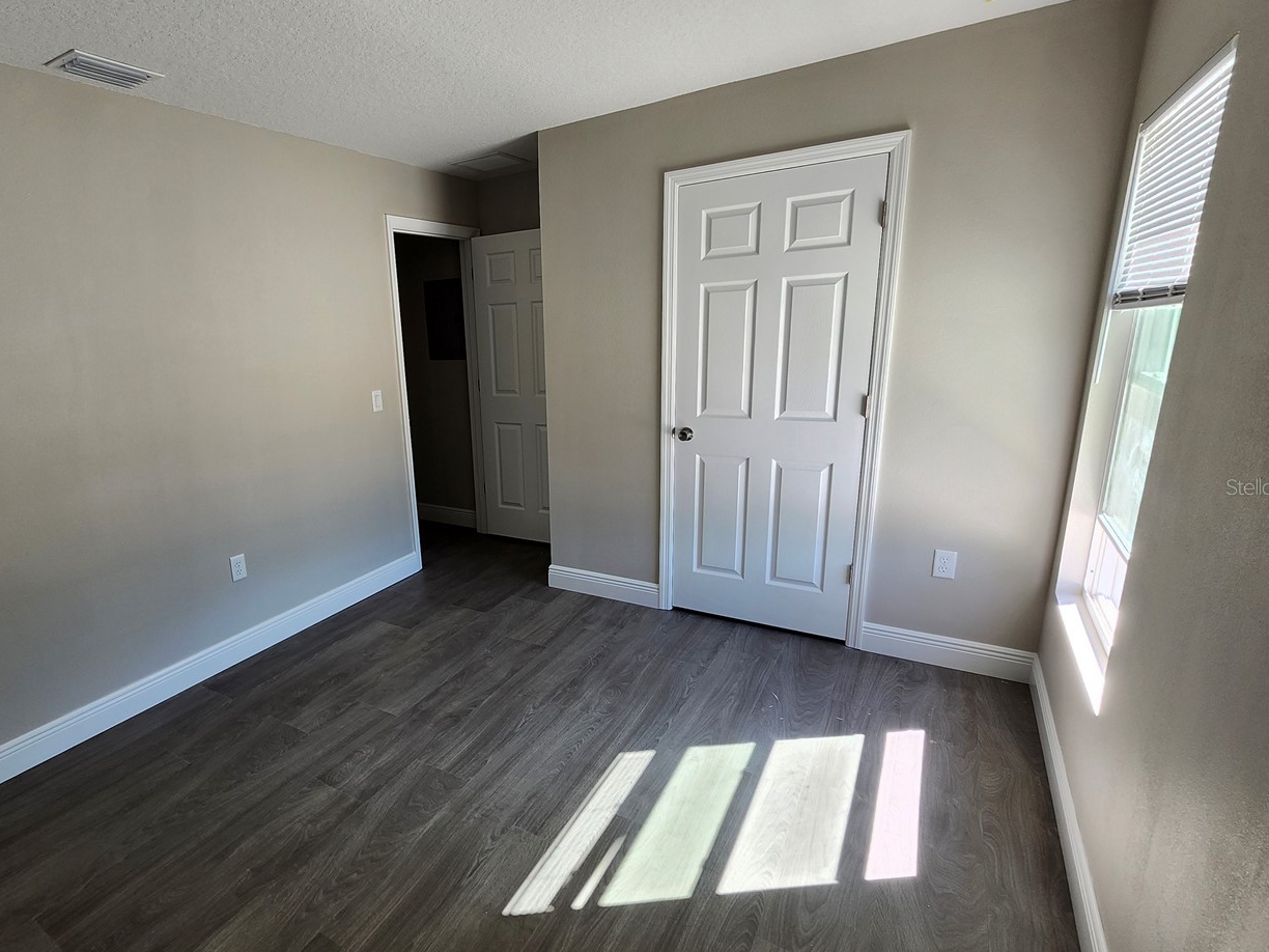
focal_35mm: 17
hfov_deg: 89.6
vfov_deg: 74.7
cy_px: 486
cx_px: 495
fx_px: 623
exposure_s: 1/120
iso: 50
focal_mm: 1.74
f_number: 2.2
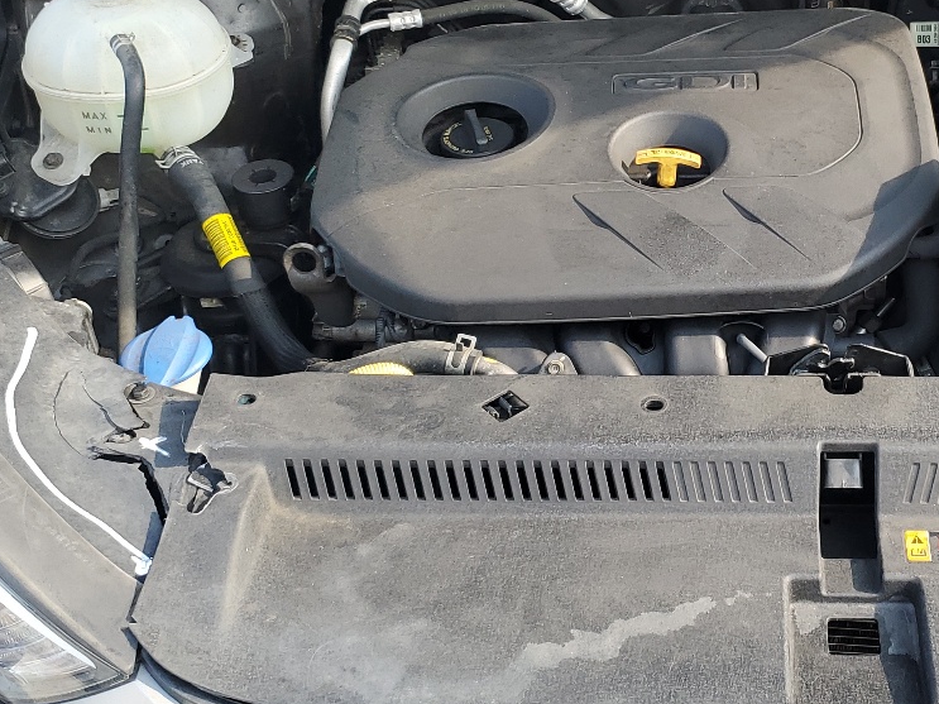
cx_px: 789
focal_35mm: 56
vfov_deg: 25.9
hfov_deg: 33.1
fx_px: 1519
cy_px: 224
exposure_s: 1/345
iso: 50
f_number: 1.5
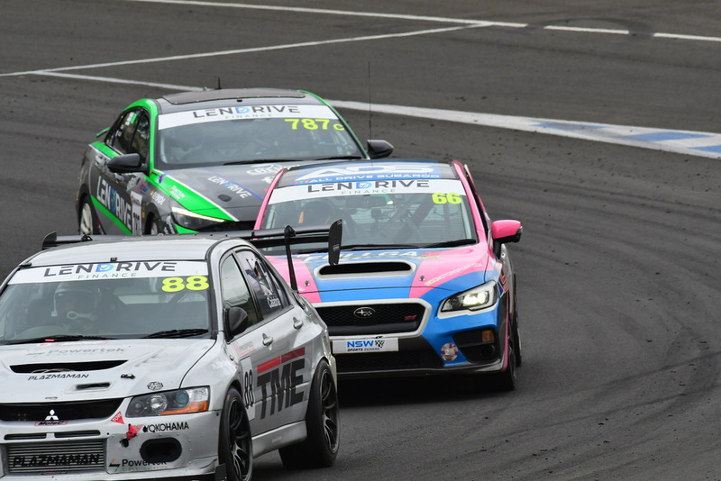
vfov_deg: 1.8
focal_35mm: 750
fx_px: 15025
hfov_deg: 2.7
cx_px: 360
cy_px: 240
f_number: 11
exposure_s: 1/640
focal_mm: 500
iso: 800
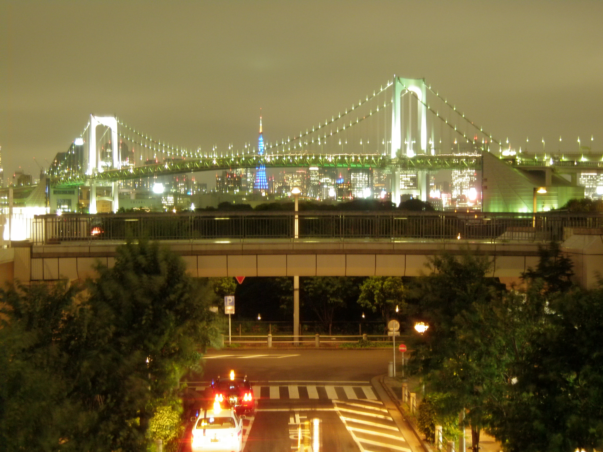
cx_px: 302
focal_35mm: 79
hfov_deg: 24.7
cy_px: 226
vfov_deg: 18.7
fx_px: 1376
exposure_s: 4
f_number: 5
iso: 250
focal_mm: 14.11
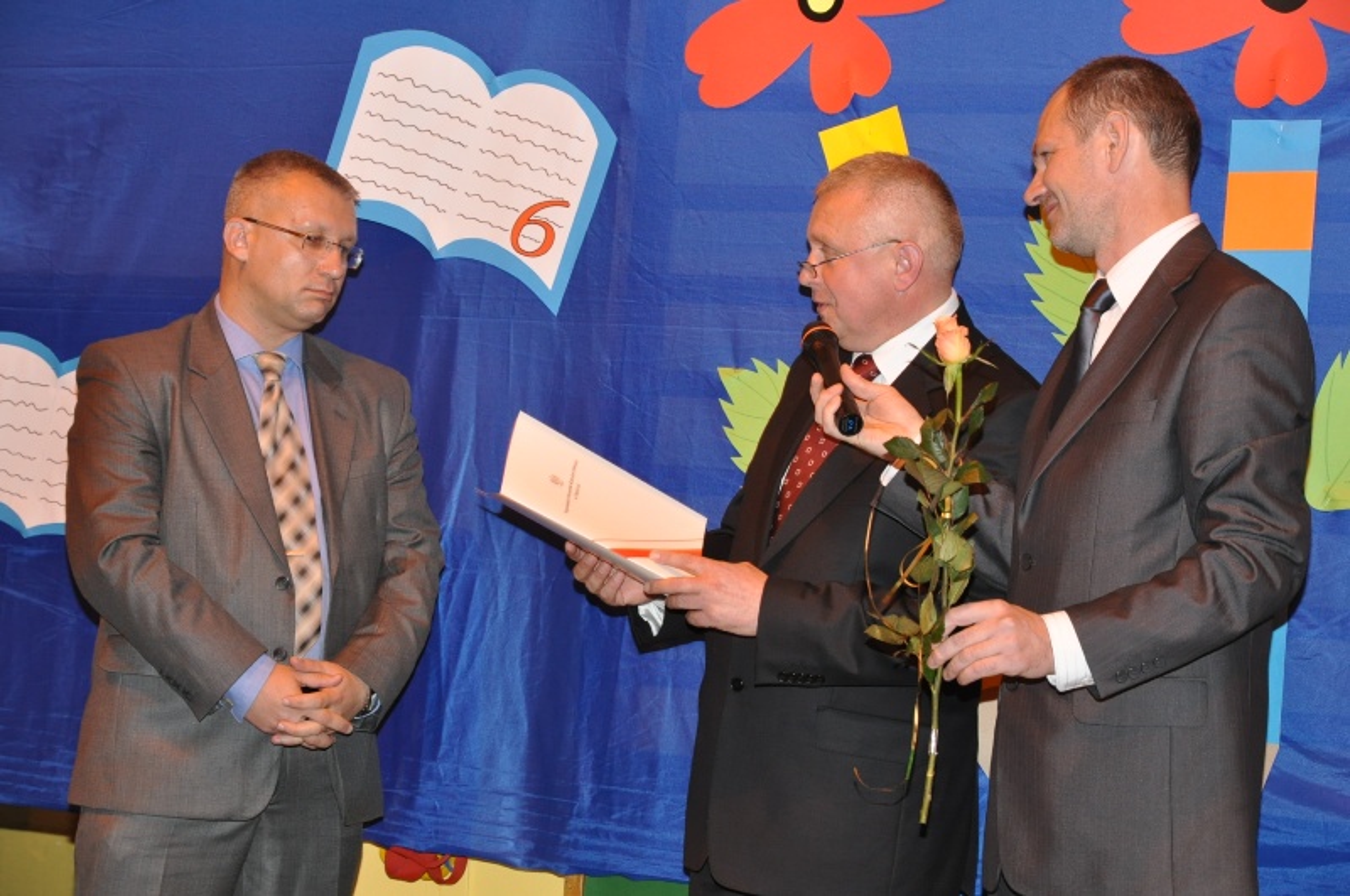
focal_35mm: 93
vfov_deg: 14.7
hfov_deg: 21.9
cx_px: 675
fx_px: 3483
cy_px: 448
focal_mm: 62
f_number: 6.3
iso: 1000
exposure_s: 1/60
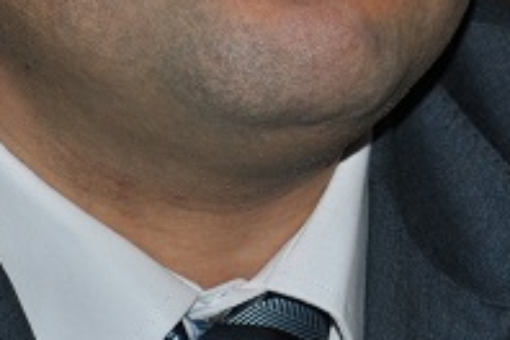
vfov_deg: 4.5
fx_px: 4335
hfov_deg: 6.7
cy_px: -122
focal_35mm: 306
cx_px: 197
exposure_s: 1/125
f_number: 5.6
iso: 100
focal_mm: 52
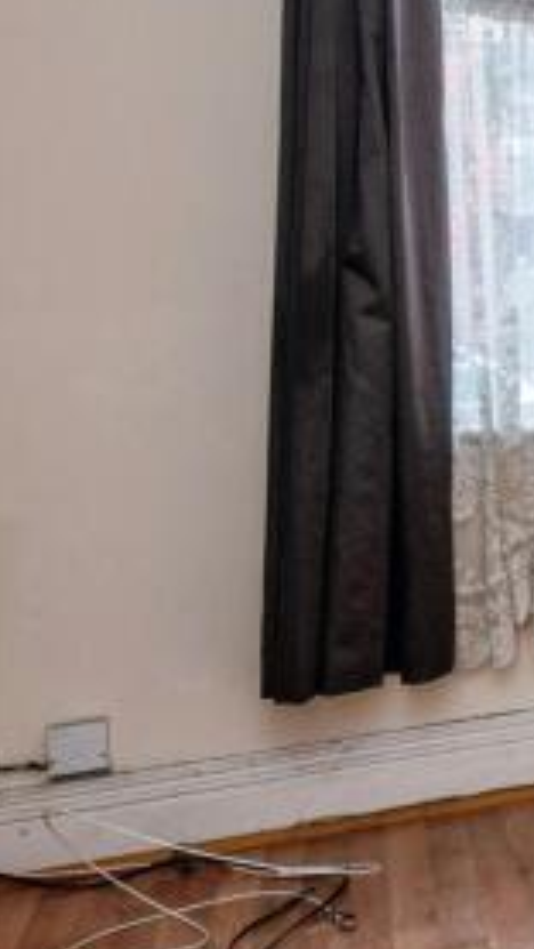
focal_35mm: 62
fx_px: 1559
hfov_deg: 13.6
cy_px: 301
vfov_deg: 33.5
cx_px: 1301
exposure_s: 1/13
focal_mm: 16
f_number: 8
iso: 320
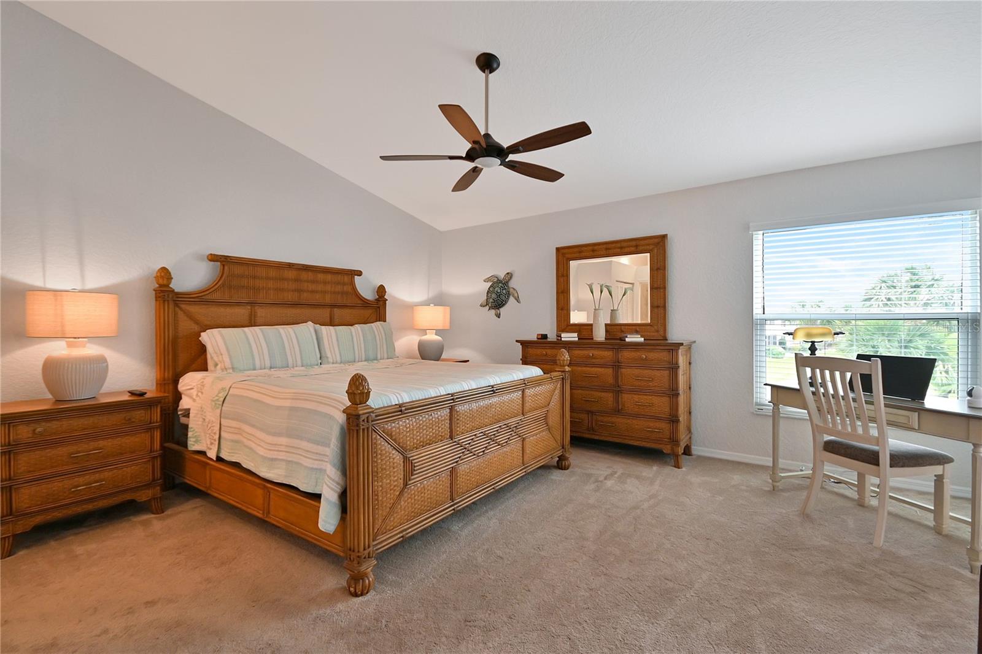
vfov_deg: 77.3
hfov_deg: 100.4
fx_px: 409
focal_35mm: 15
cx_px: 491
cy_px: 327
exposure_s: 1/125
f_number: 5.6
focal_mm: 10
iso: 1000
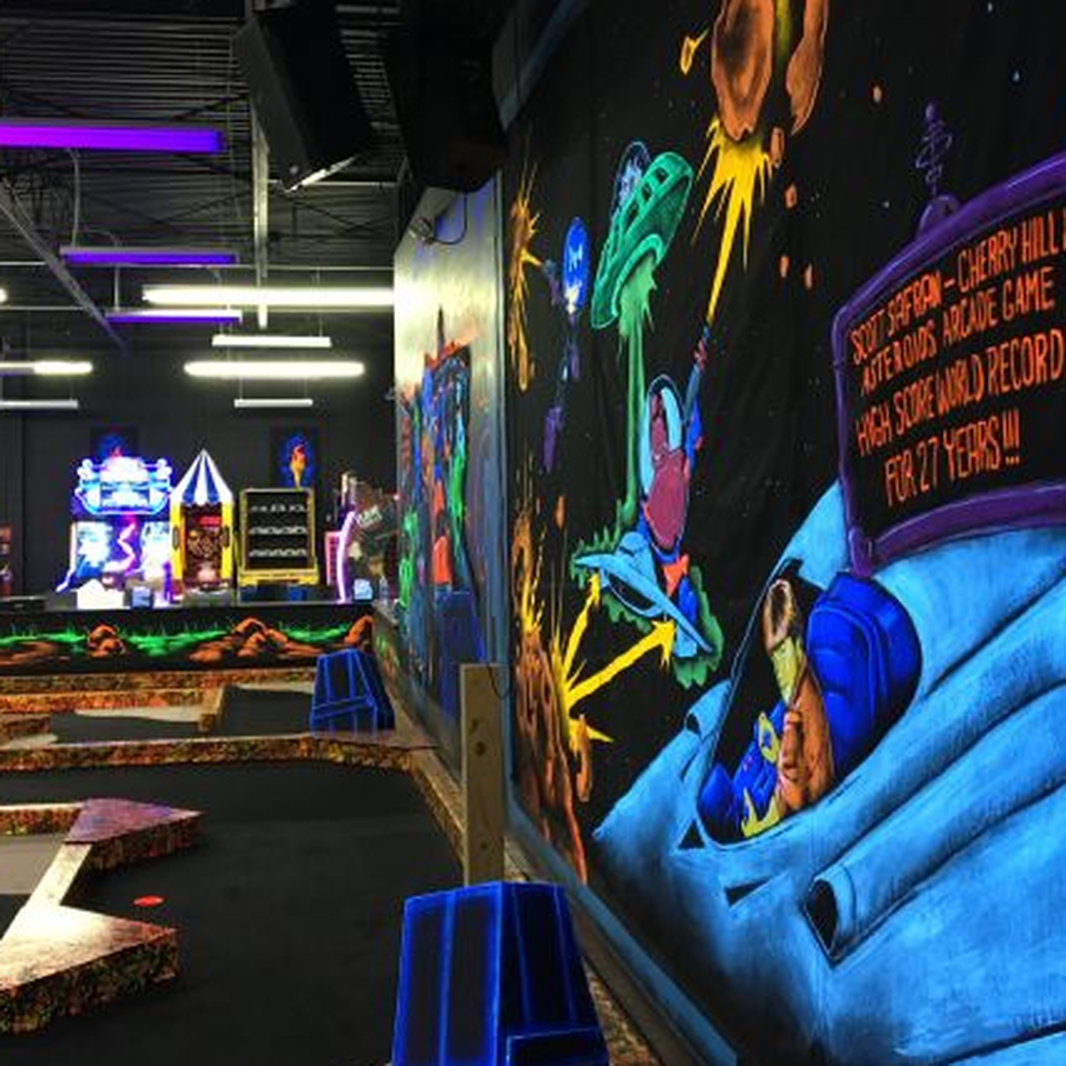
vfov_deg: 41.8
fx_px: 1394
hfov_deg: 41.7
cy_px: 482
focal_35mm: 40
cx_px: 443
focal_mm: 4.15
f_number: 2.2
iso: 200
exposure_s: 1/20
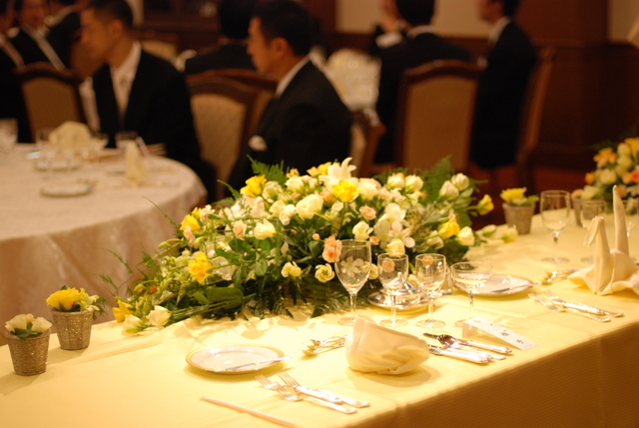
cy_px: 214
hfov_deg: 26.9
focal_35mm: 75
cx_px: 320
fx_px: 1333
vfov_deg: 18.2
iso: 400
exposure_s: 1/320
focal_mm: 50
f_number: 1.6
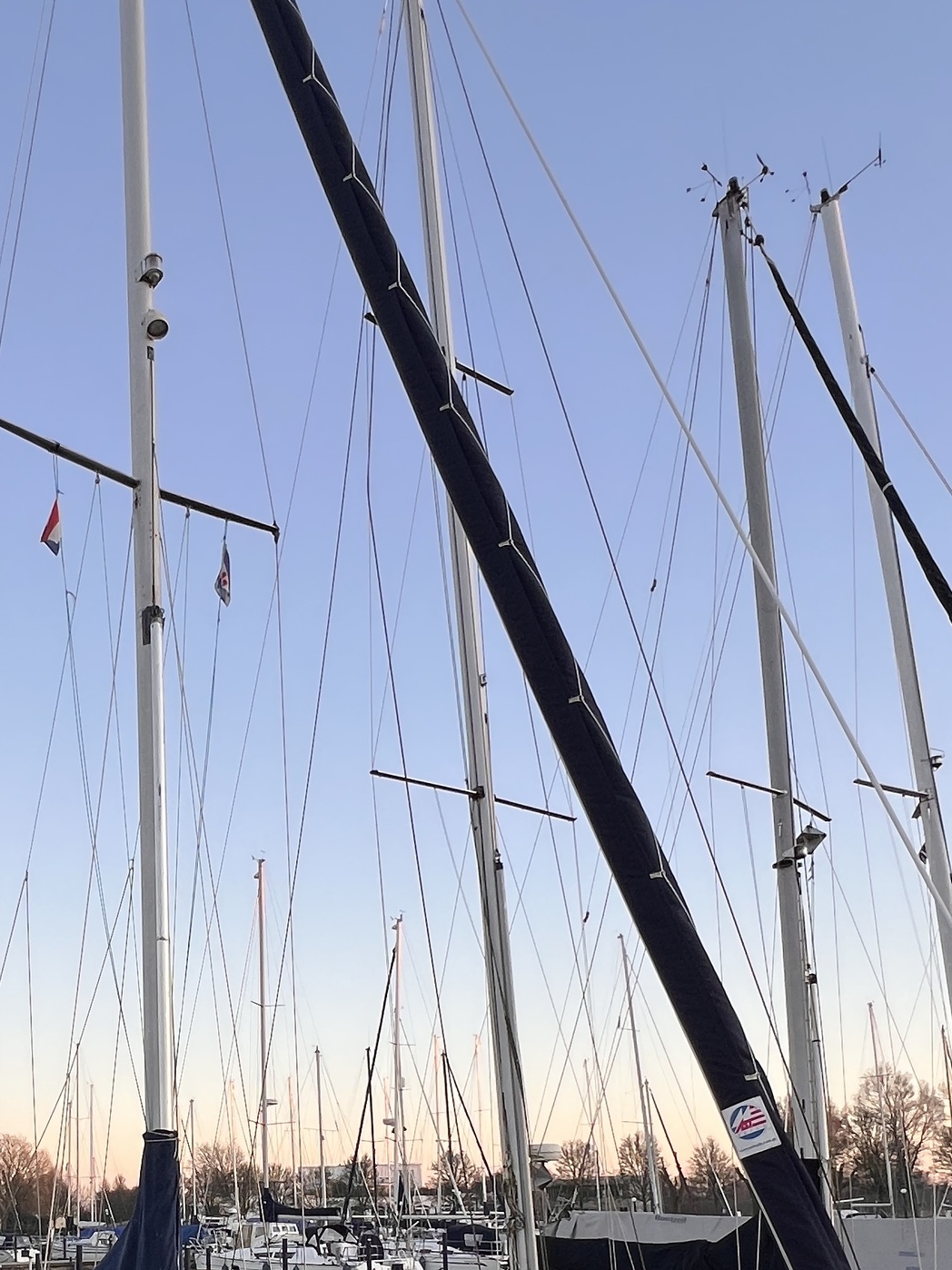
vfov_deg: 53.3
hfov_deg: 42.5
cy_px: 1067
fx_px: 1137
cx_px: 136
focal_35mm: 31
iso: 32
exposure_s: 1/157
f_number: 1.8
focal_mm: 1.57
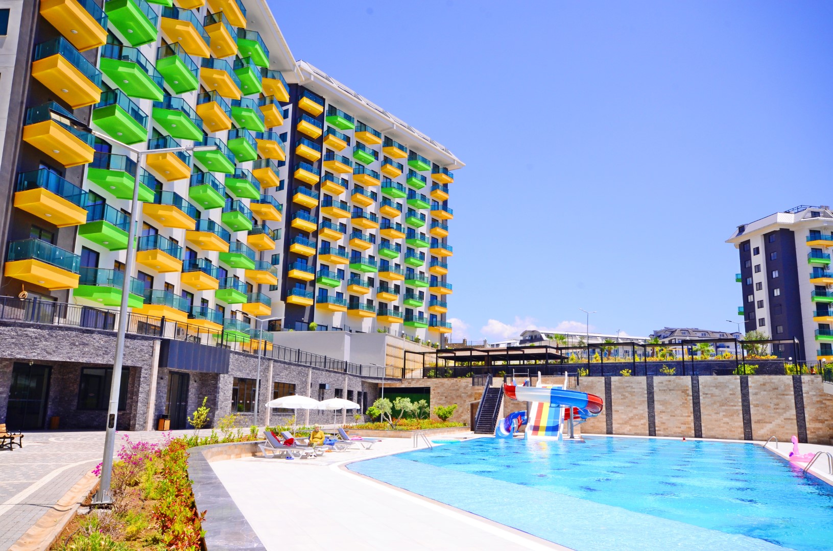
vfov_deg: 43.4
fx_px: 693
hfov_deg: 62.0
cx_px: 416
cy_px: 276
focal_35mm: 30
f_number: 13
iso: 320
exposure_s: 1/320
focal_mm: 20
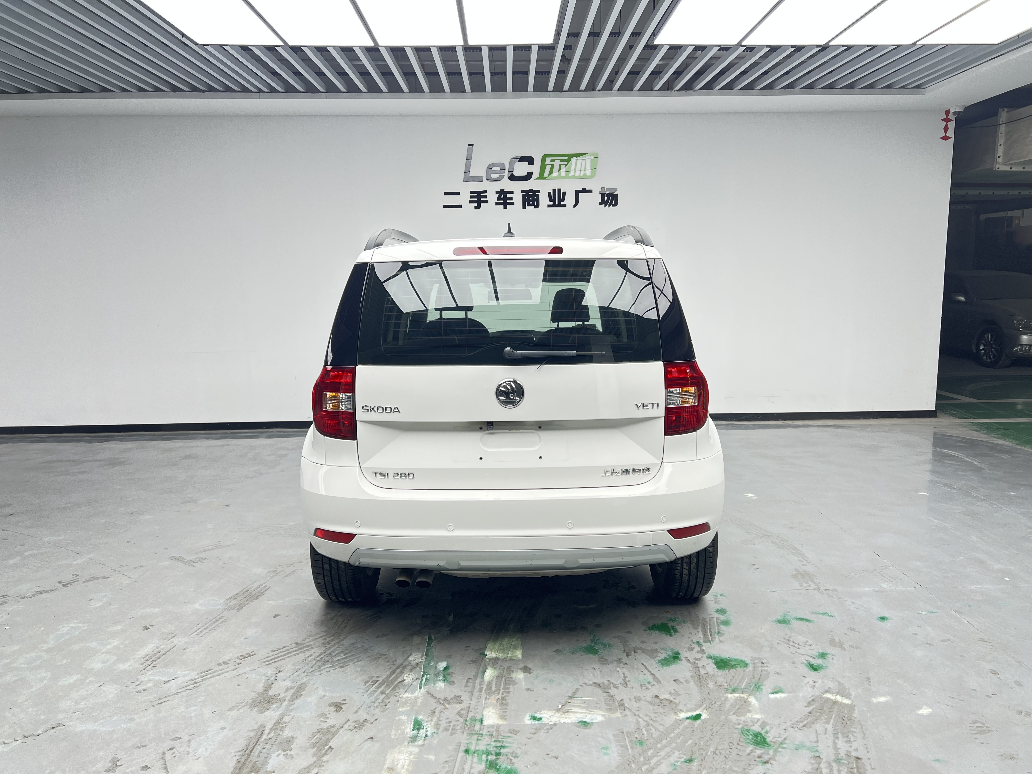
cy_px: 387
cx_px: 516
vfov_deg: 53.1
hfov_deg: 67.3
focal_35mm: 26
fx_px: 775
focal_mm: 5.7
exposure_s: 1/121
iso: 80
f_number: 1.5
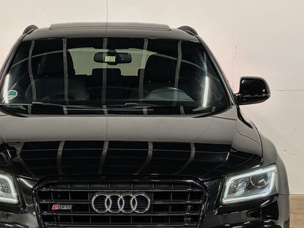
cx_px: 110
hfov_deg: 17.2
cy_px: 148
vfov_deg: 13.0
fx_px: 1001
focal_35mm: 114
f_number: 2.8
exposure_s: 1/49
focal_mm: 9
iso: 500
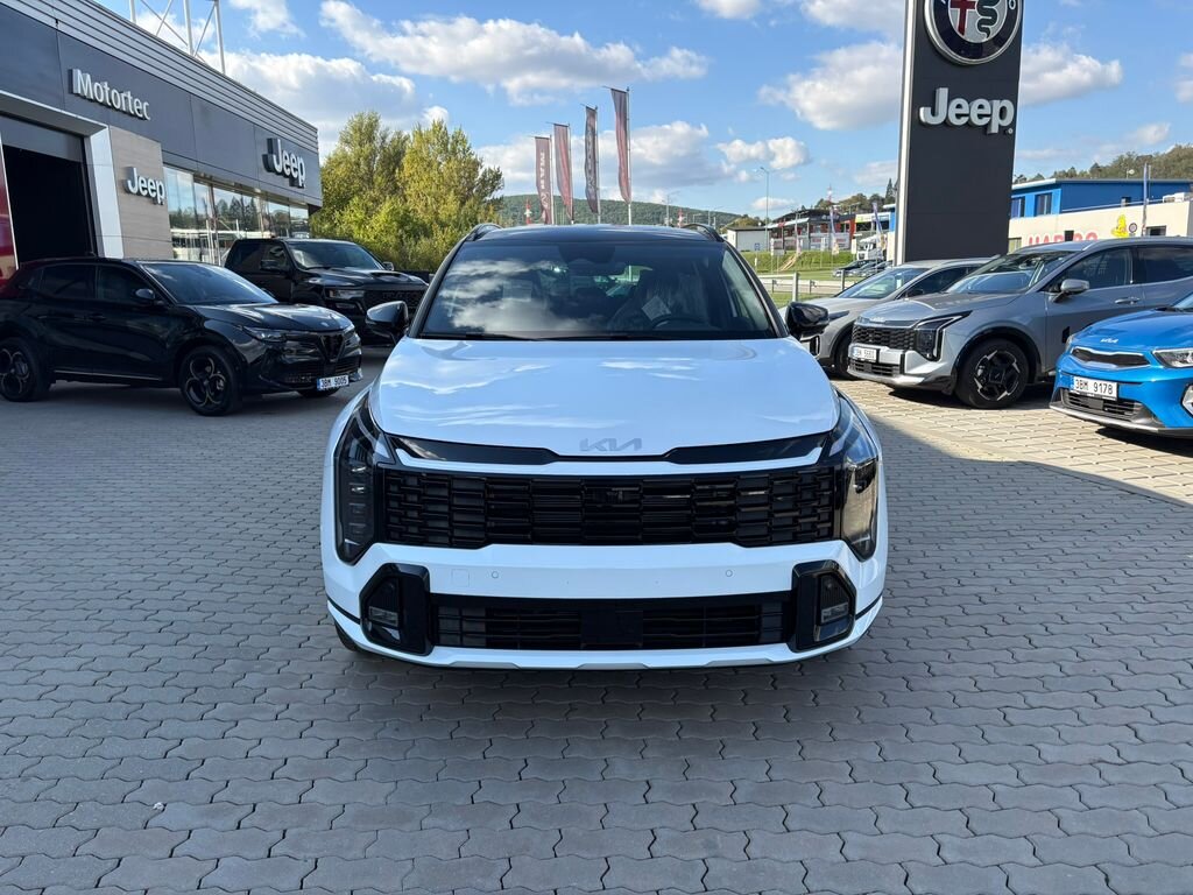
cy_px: 448
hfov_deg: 67.3
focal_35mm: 26
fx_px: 896
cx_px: 596
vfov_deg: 53.1
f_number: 1.6
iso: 50
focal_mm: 5.96
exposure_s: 1/1451
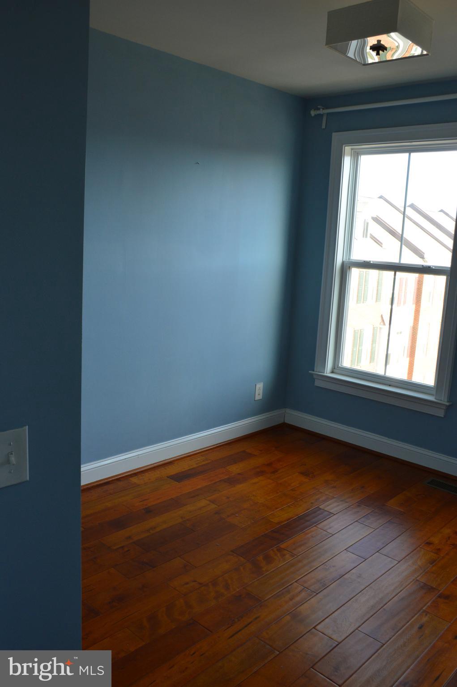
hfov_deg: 43.5
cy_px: 344
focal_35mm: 30
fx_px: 572
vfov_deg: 62.0
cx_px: 228
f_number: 8
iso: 400
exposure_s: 1/80
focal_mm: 20
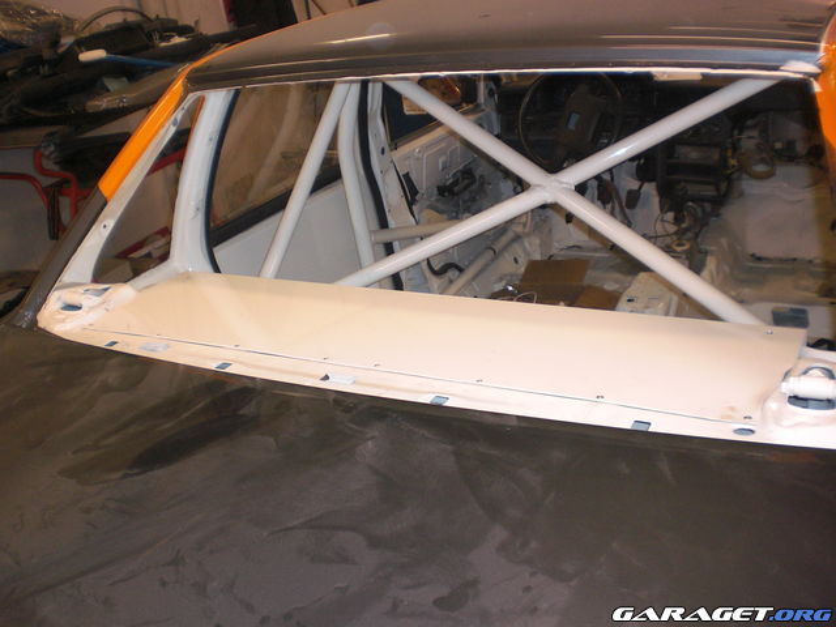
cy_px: 314
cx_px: 418
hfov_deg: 51.4
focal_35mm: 36
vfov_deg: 39.7
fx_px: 869
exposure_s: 1/60
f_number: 3.1
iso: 200
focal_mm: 6.3
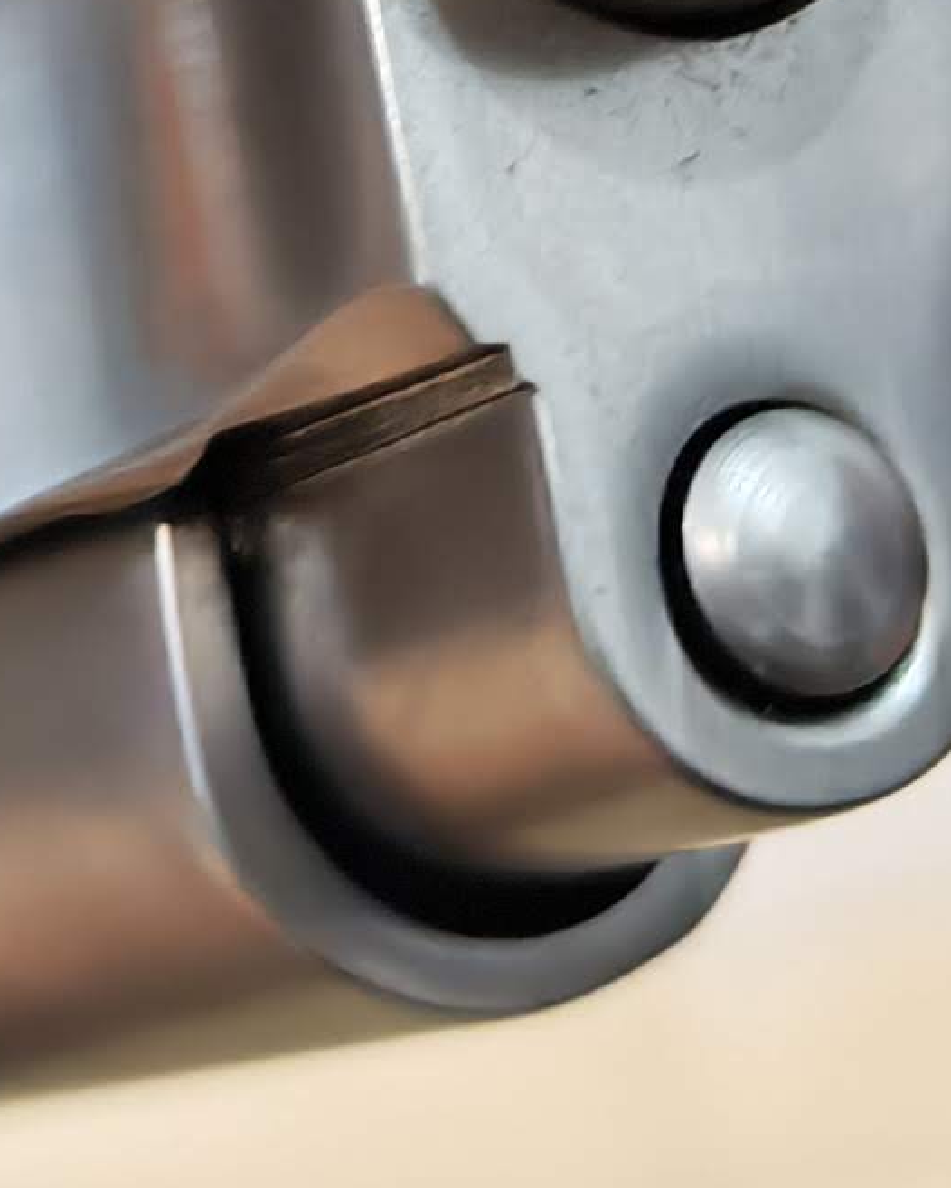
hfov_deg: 10.5
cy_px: -602
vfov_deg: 12.5
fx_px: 5134
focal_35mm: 146
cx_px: 34
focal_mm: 6.83
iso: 500
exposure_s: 1/67
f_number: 2
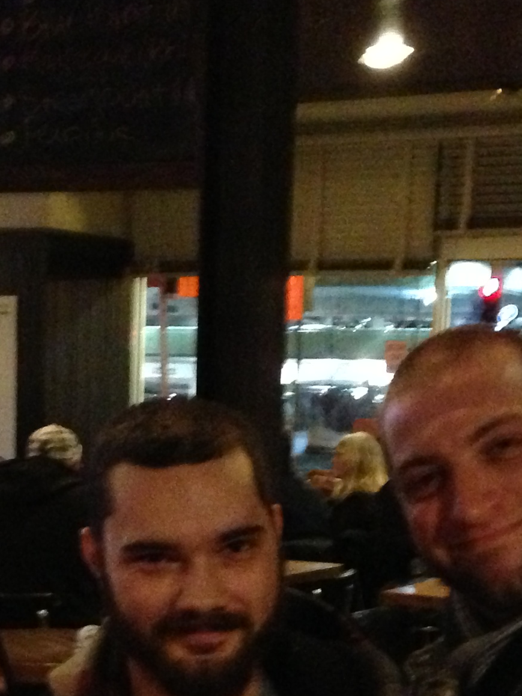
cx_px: 161
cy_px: 708
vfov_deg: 20.4
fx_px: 1869
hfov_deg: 15.9
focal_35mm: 93
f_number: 2.4
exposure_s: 1/15
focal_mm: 4.13
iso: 800
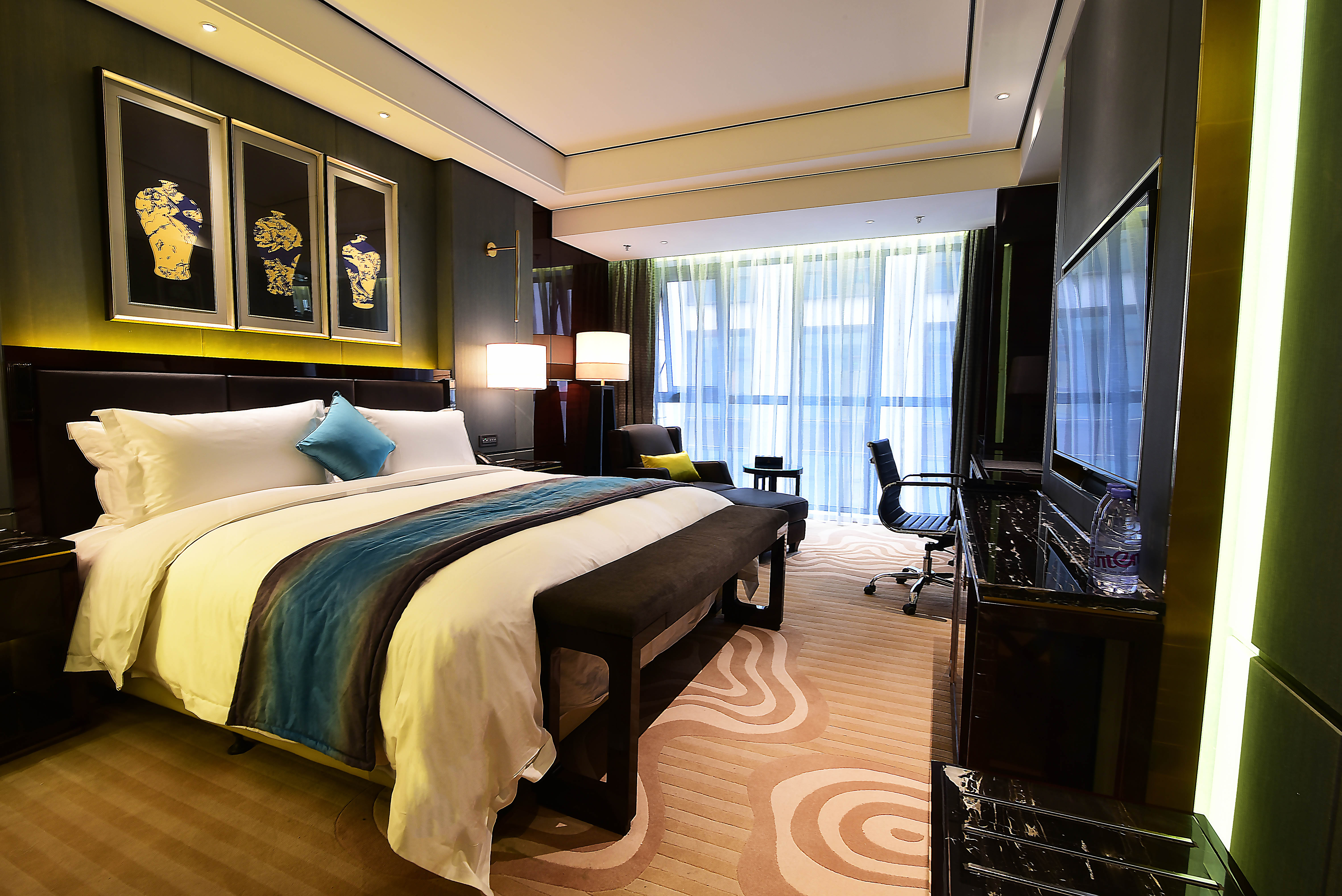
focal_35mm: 16
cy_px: 448
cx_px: 671
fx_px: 597
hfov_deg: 96.7
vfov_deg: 73.8
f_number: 20
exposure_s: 4
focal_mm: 16
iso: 200
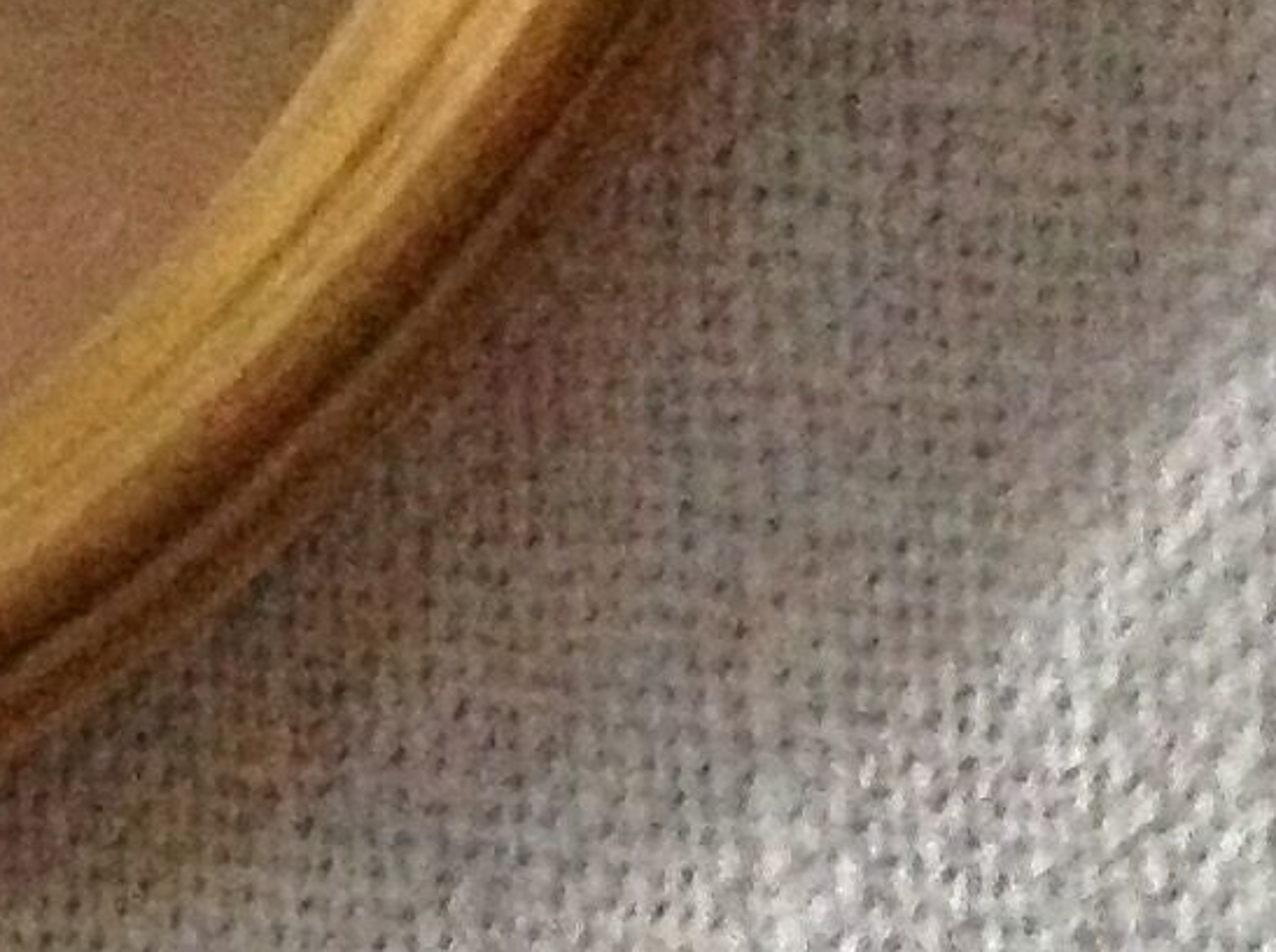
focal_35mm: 166
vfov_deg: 8.9
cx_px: -998
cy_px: 266
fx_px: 6107
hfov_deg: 11.1
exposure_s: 1/15
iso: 800
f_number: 2.4
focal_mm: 4.28
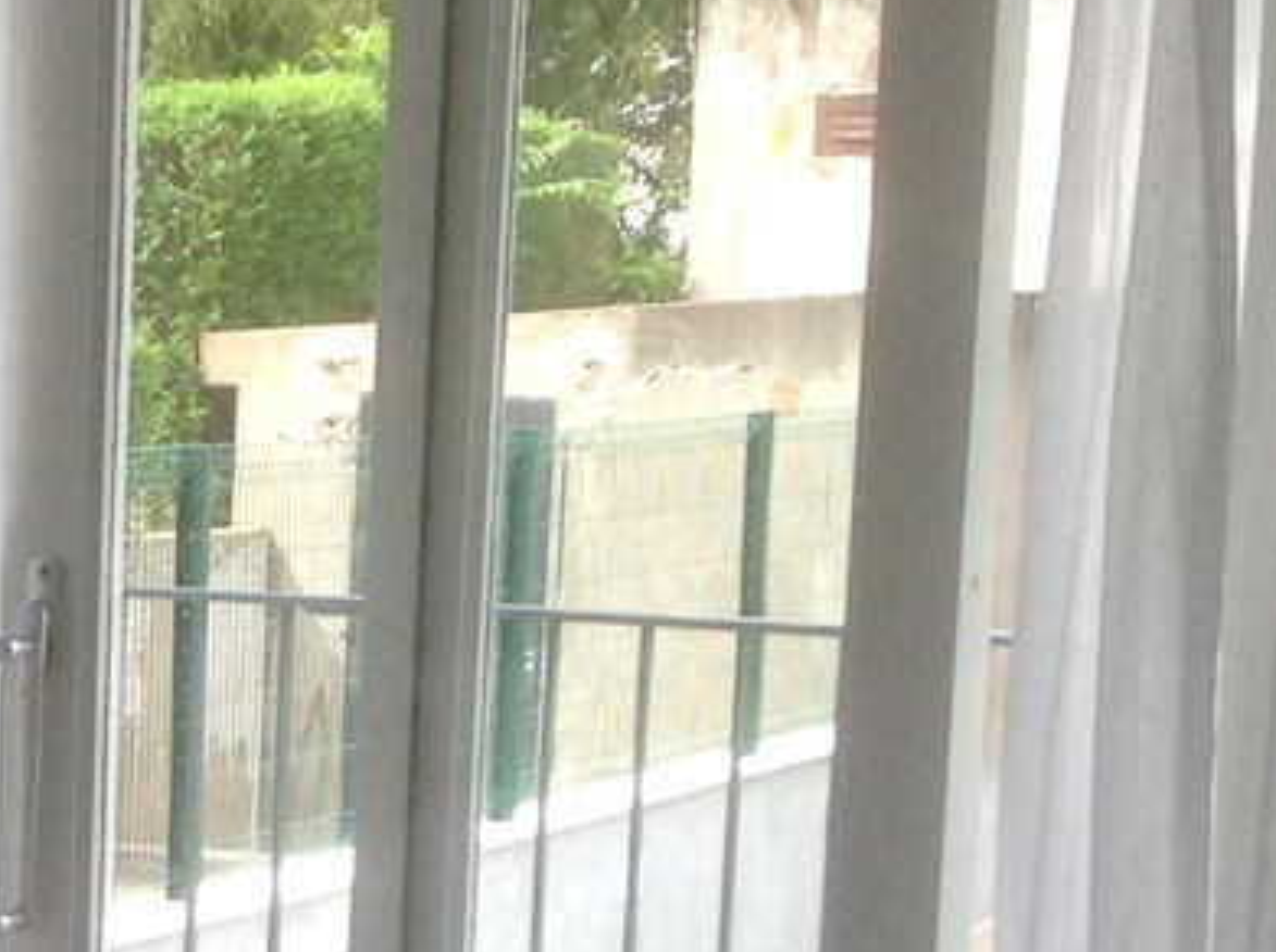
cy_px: 1035
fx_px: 4969
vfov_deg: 10.8
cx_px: -88
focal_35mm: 135
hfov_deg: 14.3
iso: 32
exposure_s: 1/133
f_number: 2.4
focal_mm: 3.3
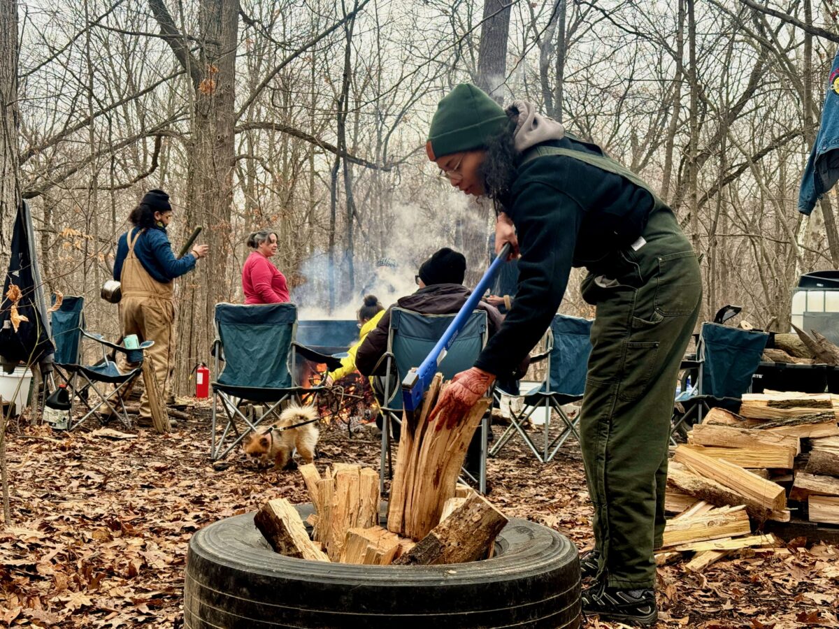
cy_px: 314
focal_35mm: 48
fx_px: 1163
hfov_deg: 39.7
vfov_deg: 30.3
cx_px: 420
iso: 64
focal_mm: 6.76
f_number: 1.78
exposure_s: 1/139
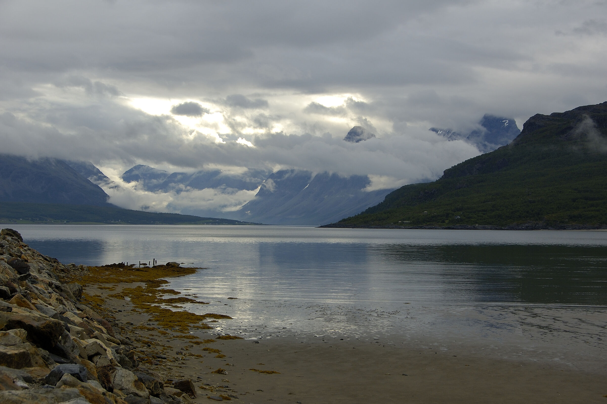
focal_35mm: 72
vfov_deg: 18.9
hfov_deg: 28.1
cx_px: 304
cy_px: 202
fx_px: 1213
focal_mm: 48
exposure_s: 1/500
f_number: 7.1
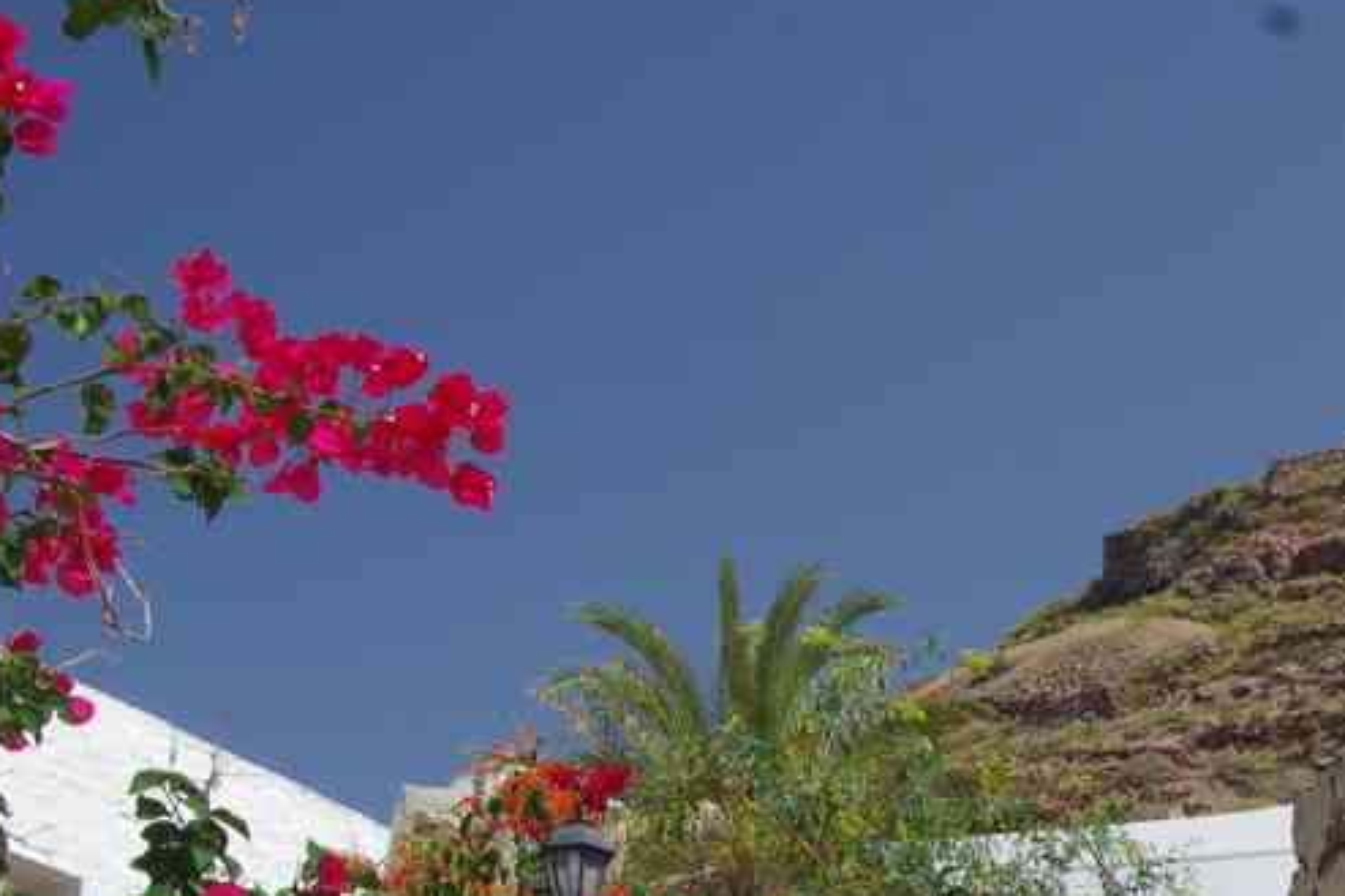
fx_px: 3249
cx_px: 1156
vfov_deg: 15.6
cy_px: 746
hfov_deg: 22.9
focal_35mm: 87
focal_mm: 29.4
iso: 200
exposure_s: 1/100
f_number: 11
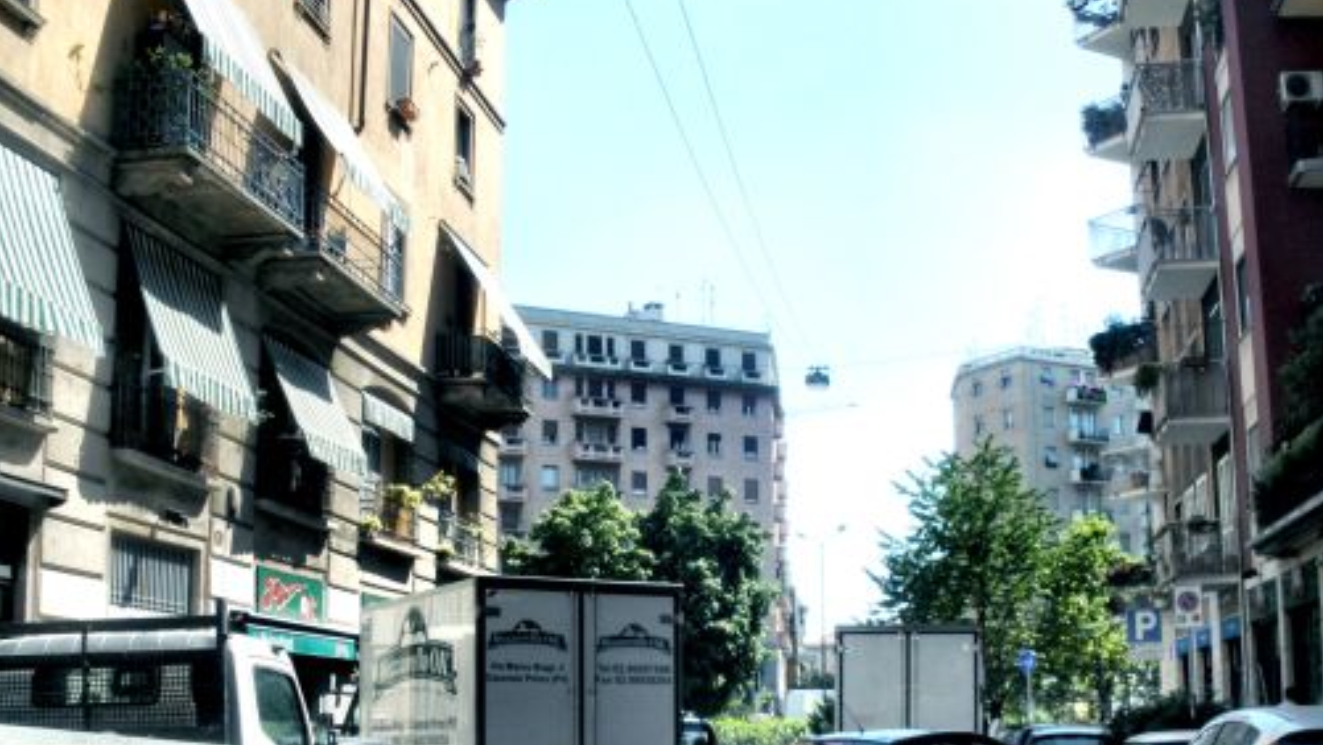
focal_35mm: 47
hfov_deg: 43.6
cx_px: 771
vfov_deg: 25.4
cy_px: 473
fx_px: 1649
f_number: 5.4
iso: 64
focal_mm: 6.3
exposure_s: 1/250
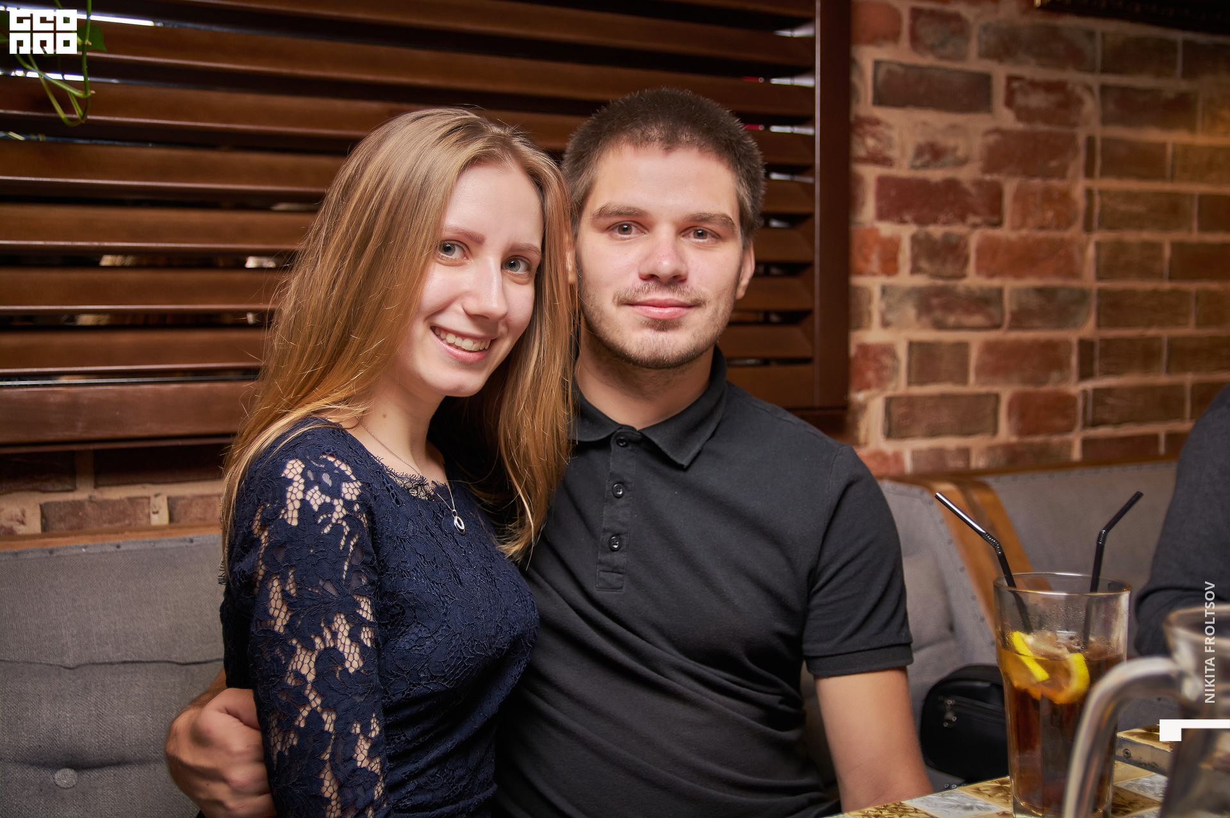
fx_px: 1383
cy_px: 409
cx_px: 615
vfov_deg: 33.0
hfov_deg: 48.0
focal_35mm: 40
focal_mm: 27
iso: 250
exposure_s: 1/125
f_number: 2.8
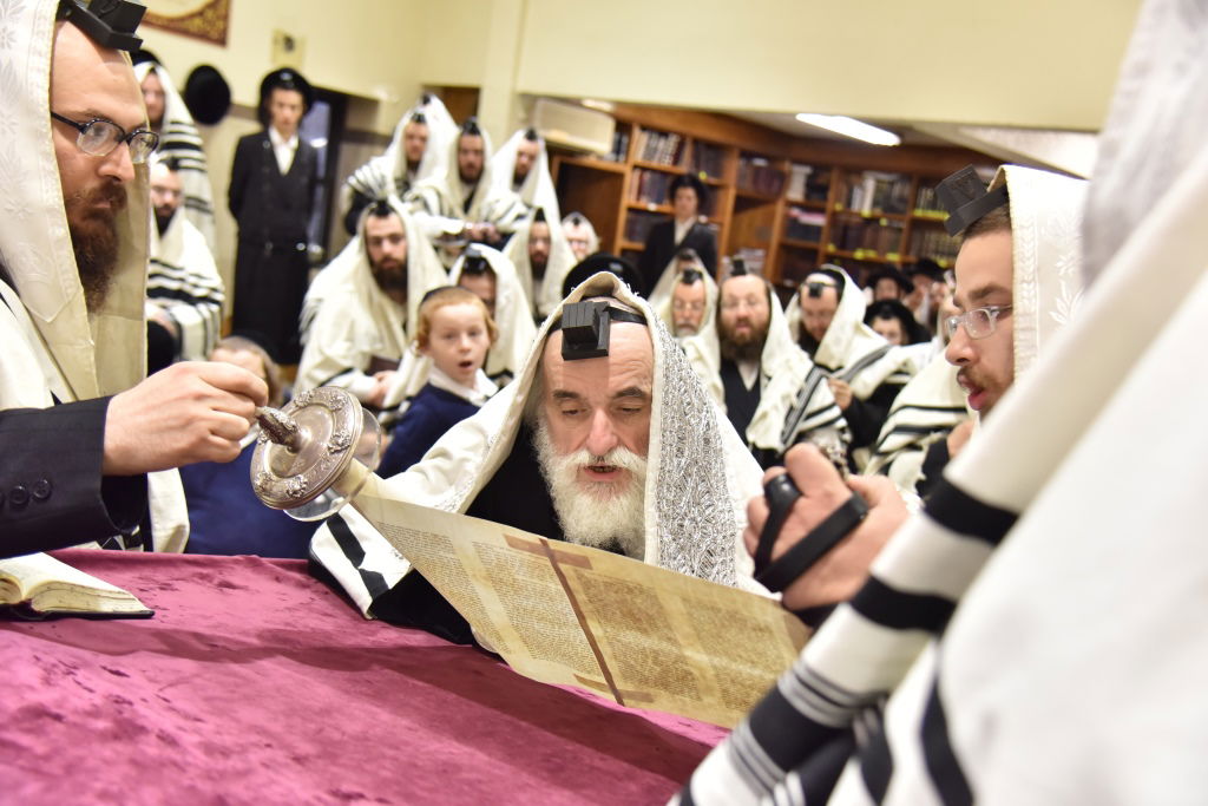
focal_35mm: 38
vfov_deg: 35.1
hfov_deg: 50.7
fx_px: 1275
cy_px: 403
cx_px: 604
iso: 2000
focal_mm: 38
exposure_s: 1/250
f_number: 4
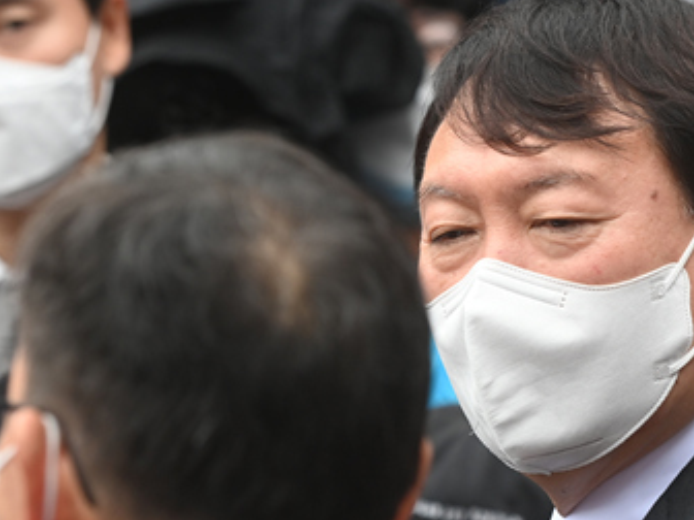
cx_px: 425
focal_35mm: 247
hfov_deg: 8.0
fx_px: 4952
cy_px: 366
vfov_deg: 6.0
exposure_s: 1/250
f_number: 5
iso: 800
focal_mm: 135
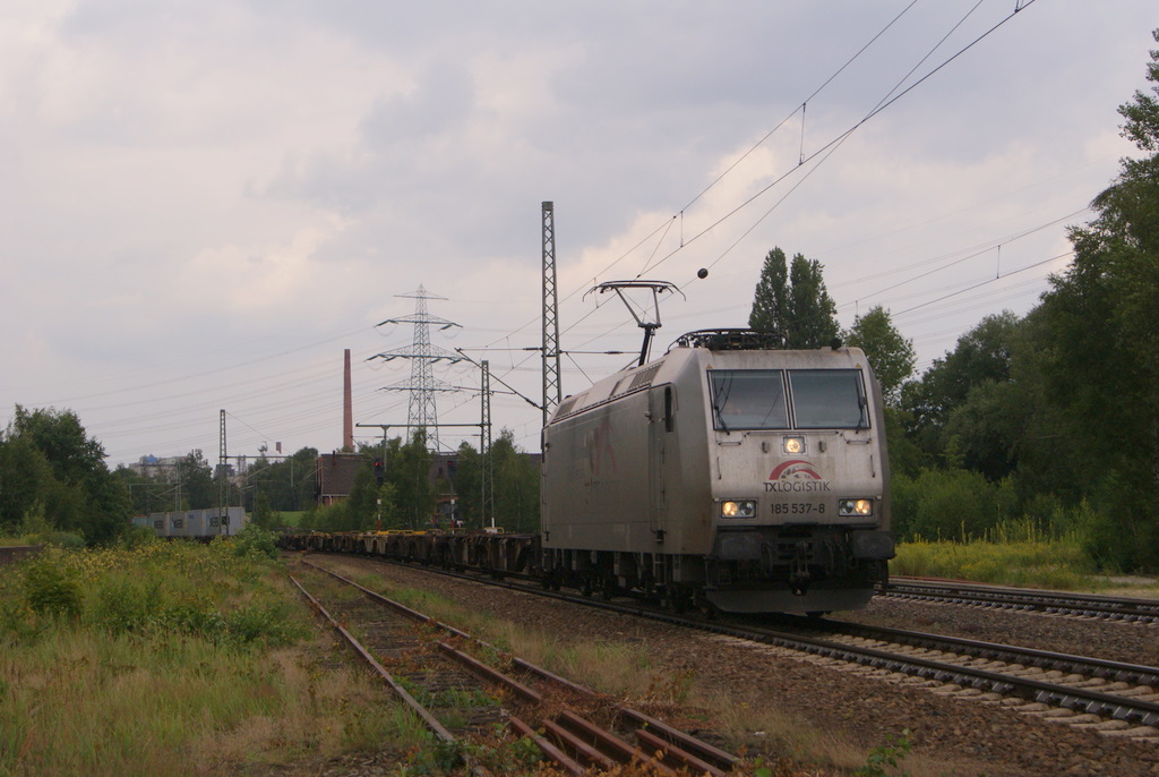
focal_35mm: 75
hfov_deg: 27.0
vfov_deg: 18.2
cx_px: 580
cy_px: 388
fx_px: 2418
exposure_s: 1/1000
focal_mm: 50
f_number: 10
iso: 200
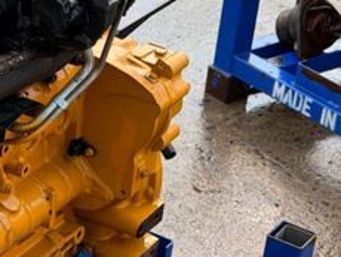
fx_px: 1233
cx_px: -82
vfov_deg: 11.9
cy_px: 143
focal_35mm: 125
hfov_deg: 15.1
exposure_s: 1/398
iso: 64
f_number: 1.78
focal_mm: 6.76
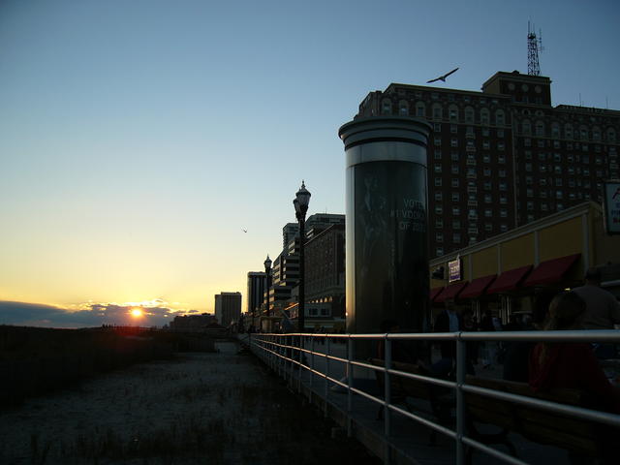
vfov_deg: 40.7
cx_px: 310
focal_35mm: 35
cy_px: 232
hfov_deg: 52.6
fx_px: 627
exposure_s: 1/400
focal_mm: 5.8
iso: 50
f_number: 2.8
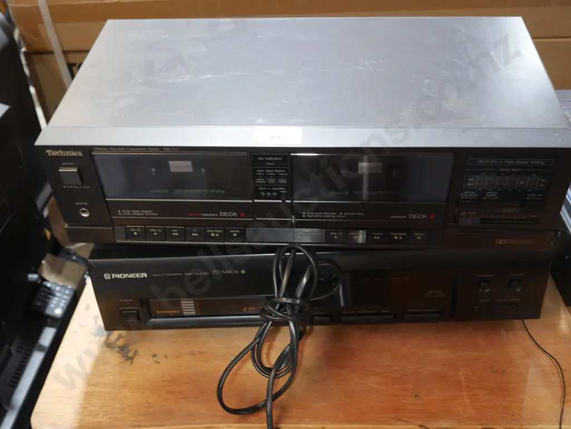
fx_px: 660
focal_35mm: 40
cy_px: 214
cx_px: 286
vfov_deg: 36.0
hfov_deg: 46.8
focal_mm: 20
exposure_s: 1/60
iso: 1000
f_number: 4.4
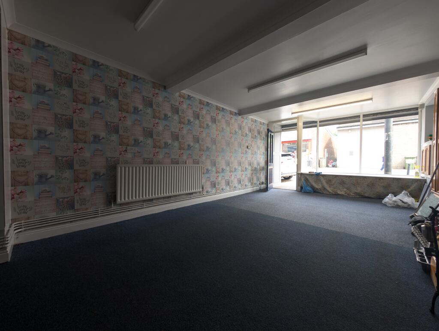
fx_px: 152
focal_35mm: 12
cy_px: 166
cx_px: 220
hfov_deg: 110.5
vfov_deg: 94.6
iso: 68
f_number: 1.95
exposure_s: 1/100
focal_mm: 2.23
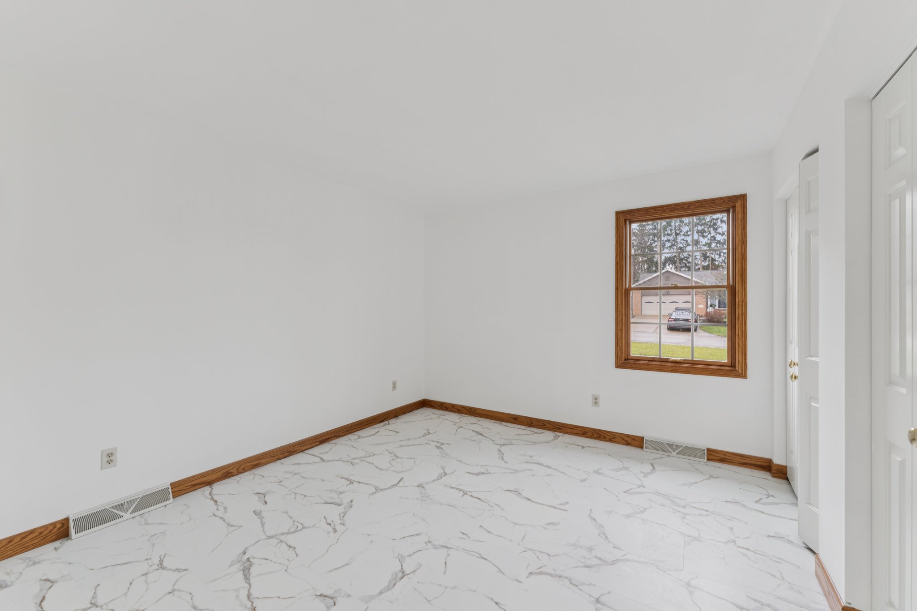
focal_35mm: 14
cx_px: 458
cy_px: 306
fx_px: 357
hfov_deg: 104.3
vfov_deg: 81.2
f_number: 5
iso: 200
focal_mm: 14
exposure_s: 1/15
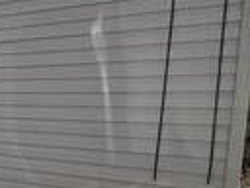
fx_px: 404
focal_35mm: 56
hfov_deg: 23.3
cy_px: 137
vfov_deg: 25.8
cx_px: -170
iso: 50
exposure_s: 1/427
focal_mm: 2.22
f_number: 2.2
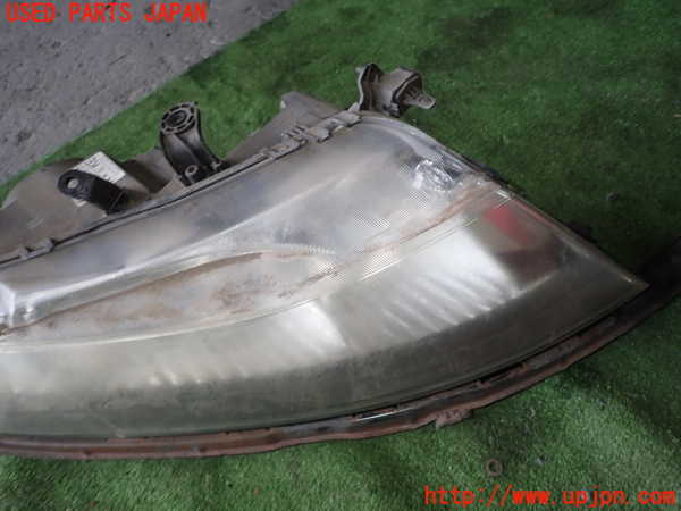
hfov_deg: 69.4
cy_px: 256
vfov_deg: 54.9
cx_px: 340
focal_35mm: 25
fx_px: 492
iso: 100
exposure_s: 1/30
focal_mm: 4.5
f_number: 5.6
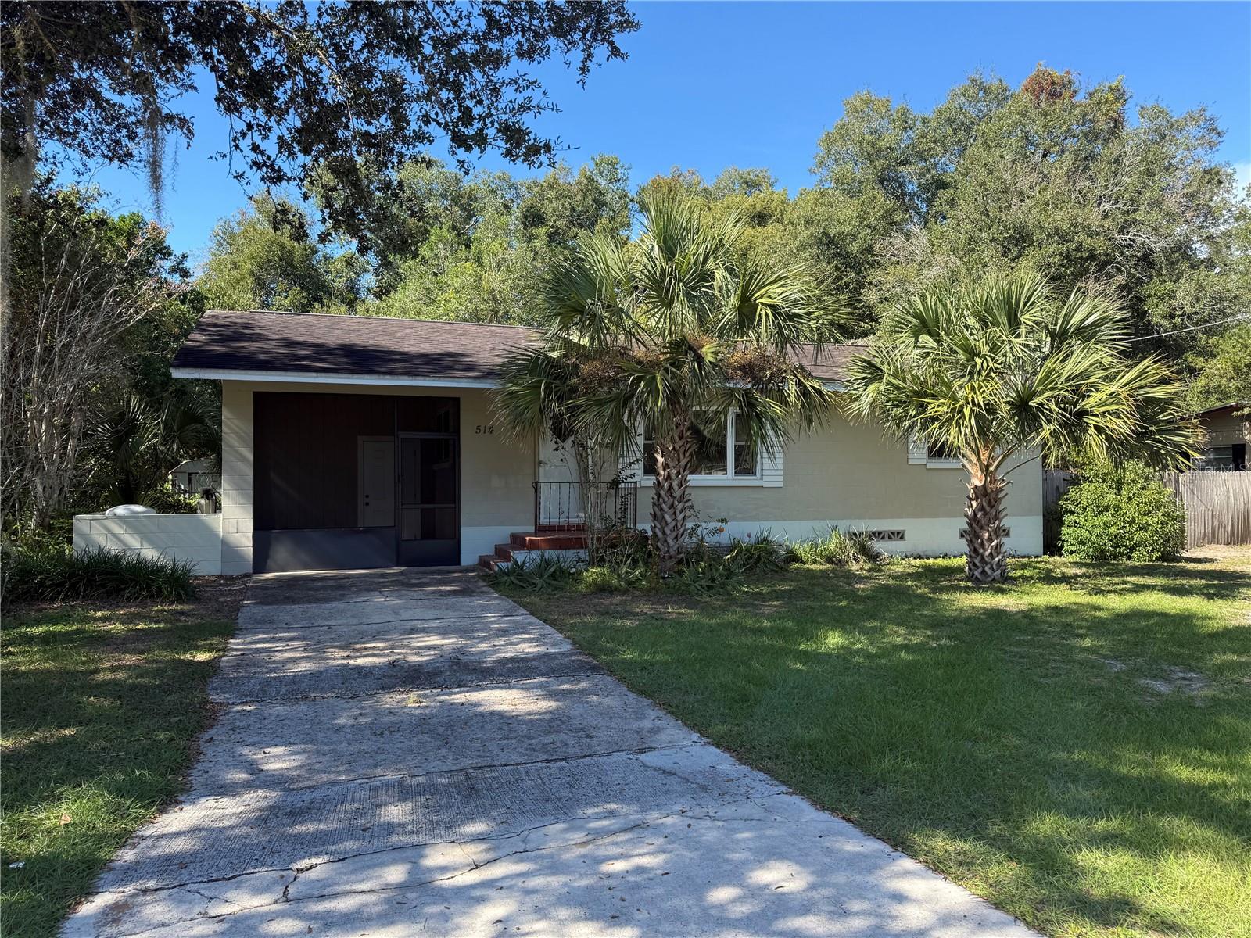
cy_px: 469
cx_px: 626
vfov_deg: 56.8
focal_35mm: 24
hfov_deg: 71.6
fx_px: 867
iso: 80
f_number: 1.78
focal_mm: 6.76
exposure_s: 1/1230
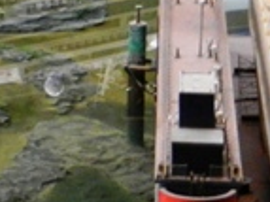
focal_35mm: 269
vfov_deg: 5.4
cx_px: -196
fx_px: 2096
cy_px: -145
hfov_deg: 7.2
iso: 640
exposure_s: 1/30
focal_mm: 10.9
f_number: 4.5
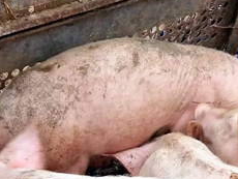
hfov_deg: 19.6
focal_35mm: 100
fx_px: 688
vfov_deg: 14.2
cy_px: 241
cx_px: 102
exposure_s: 1/100
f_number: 1.8
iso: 160
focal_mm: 5.4
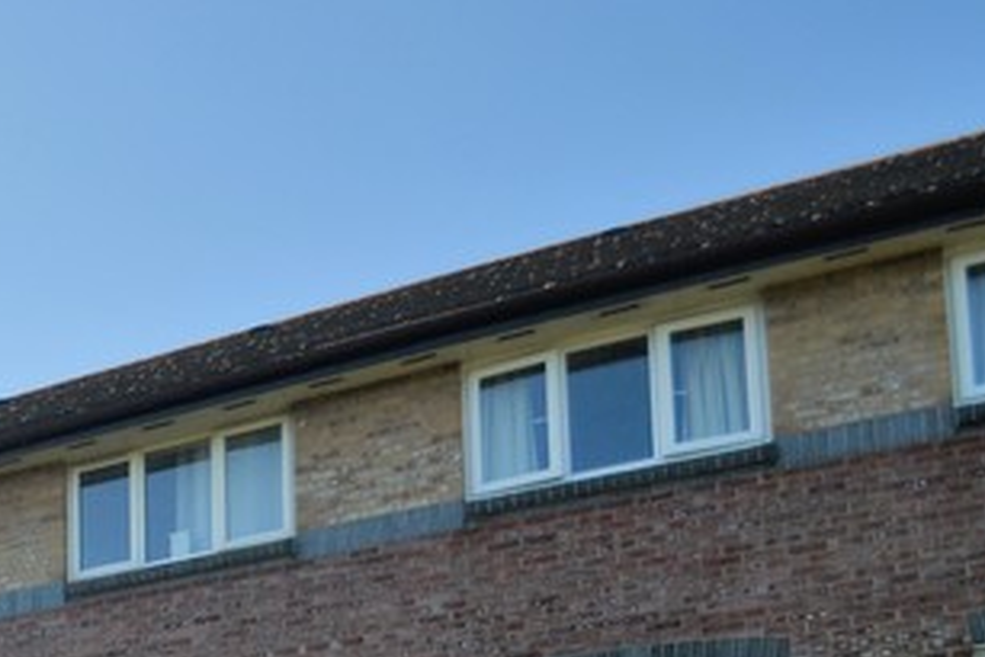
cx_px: -411
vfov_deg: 22.0
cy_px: 1008
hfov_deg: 28.9
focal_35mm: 50
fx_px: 1369
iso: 100
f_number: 4
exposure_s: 1/1250
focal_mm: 10
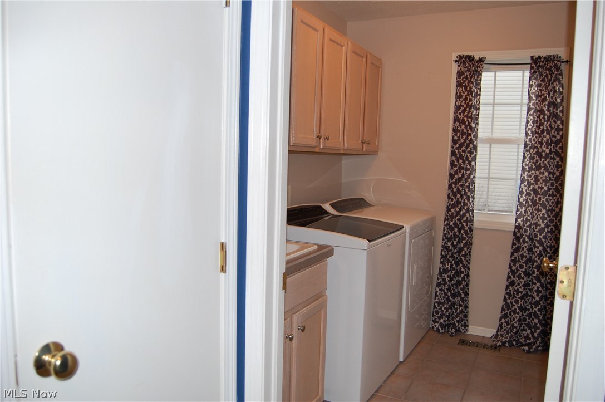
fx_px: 453
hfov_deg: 67.4
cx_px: 302
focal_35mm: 27
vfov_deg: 47.8
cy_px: 201
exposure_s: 1/60
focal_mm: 18
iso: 400
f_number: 3.5
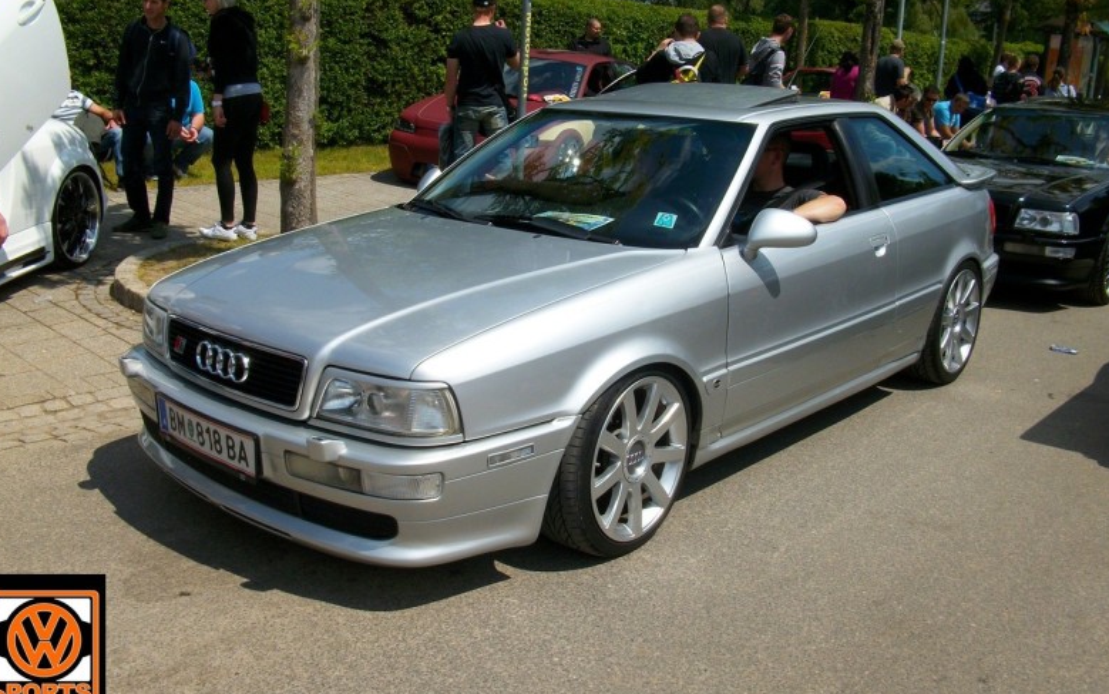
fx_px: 1118
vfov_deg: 34.4
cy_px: 329
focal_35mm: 37
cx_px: 552
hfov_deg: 52.7
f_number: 5.5
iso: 80
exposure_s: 1/572
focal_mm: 5.7
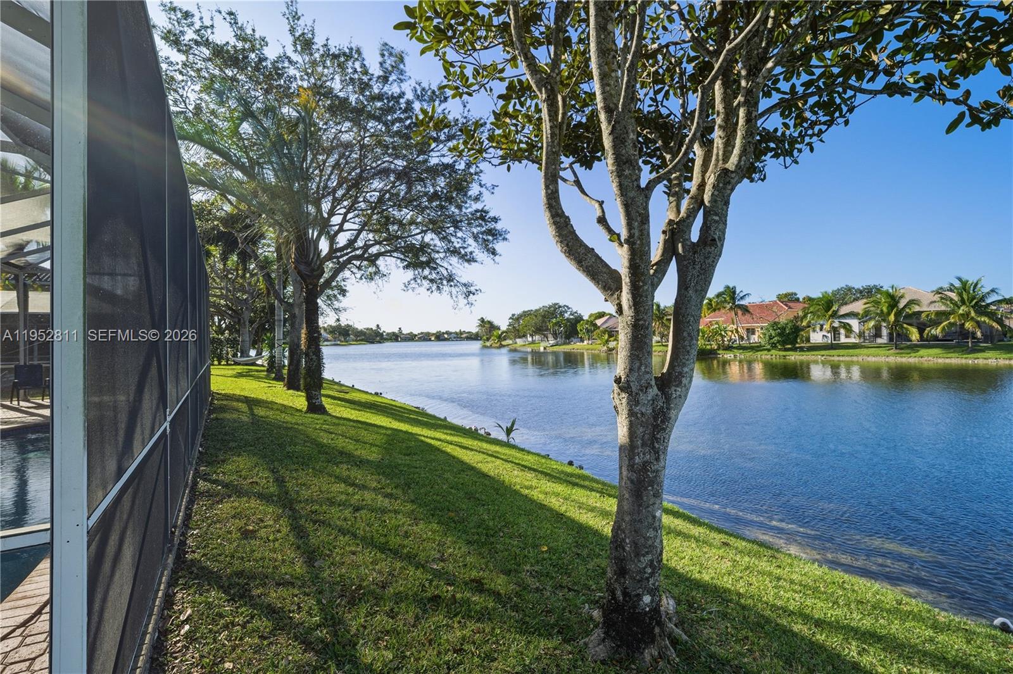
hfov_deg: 96.8
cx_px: 506
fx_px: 450
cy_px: 337
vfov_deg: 73.7
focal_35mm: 16
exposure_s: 1/1600
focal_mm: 16
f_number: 8
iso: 320
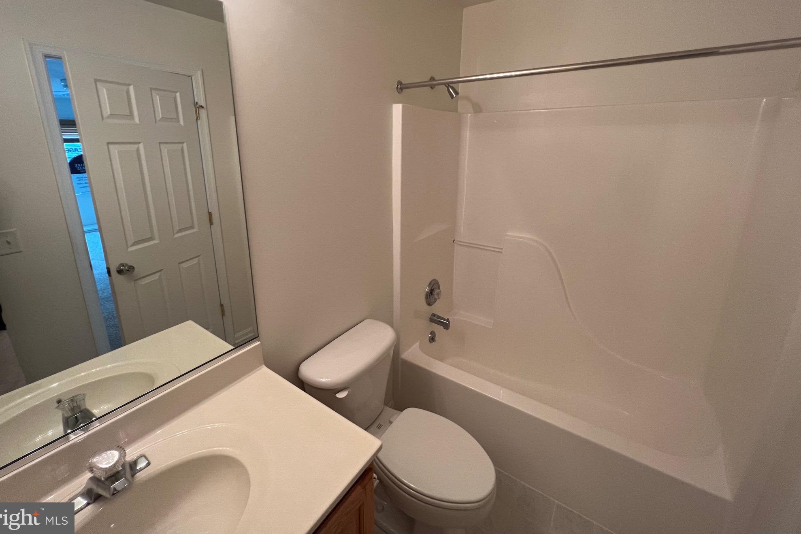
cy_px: 225
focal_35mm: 14
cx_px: 388
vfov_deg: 80.6
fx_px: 311
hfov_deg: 104.2
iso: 160
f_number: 1.8
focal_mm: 1.57
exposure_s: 1/120
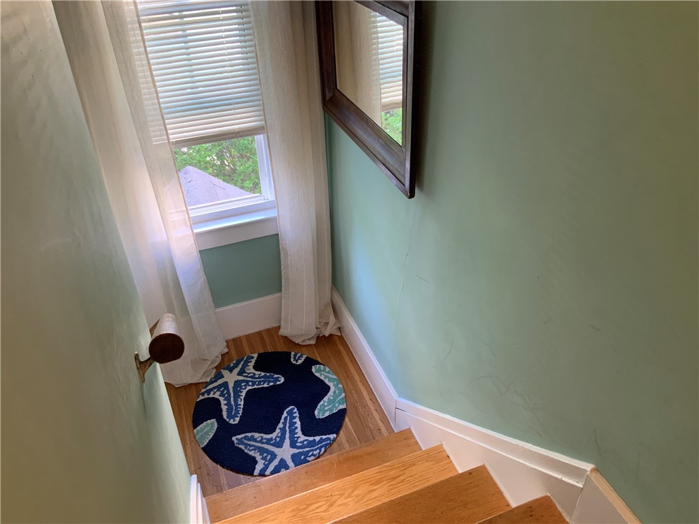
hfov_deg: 61.7
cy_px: 262
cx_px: 350
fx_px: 586
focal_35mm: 29
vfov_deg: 48.2
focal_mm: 3
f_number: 1.8
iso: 100
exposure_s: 1/60
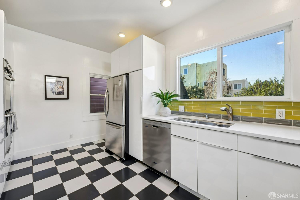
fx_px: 117
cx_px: 150
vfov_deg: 81.2
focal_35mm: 14
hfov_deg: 104.3
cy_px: 100
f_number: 8
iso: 800
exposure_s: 1/100
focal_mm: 14
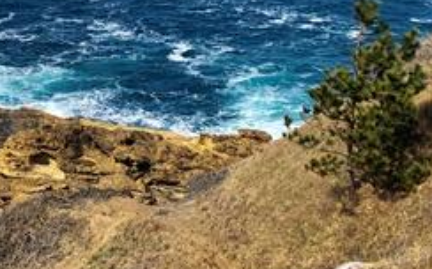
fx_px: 917
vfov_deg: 16.4
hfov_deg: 25.7
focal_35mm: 78
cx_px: 51
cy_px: 4
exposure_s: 1/2825
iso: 20
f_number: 1.8
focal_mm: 4
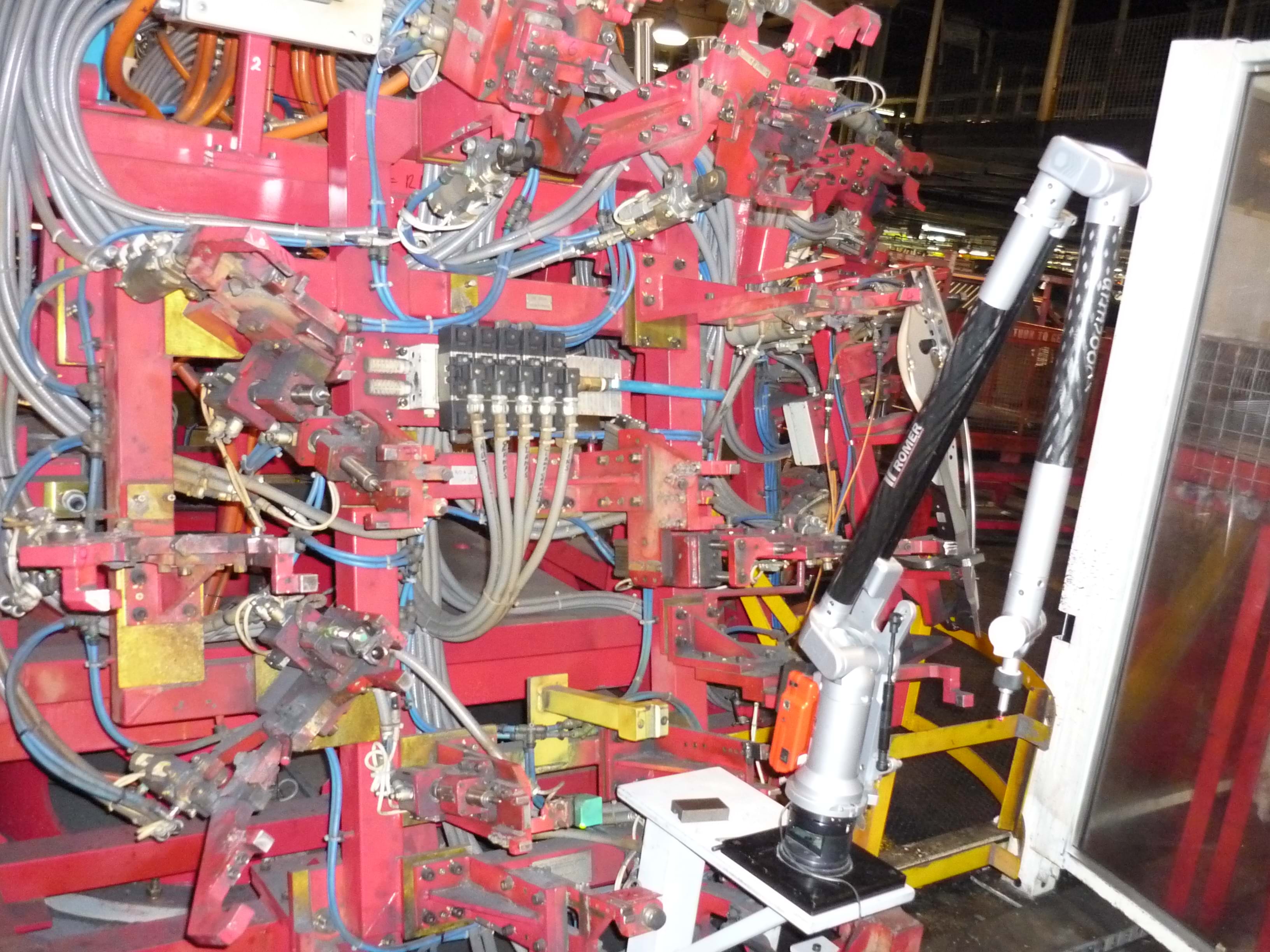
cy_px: 476
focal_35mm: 33
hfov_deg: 55.4
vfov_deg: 42.9
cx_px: 635
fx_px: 1211
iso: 640
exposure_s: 1/30
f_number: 2.8
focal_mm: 5.5
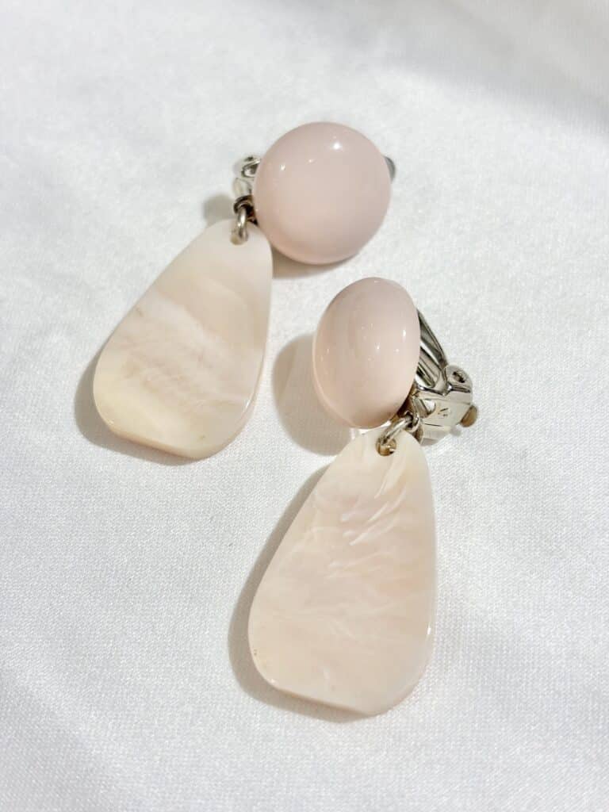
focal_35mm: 52
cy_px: 406
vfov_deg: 36.8
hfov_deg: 28.0
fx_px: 1220
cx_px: 304
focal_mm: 5.96
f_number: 1.6
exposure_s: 1/212
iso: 32
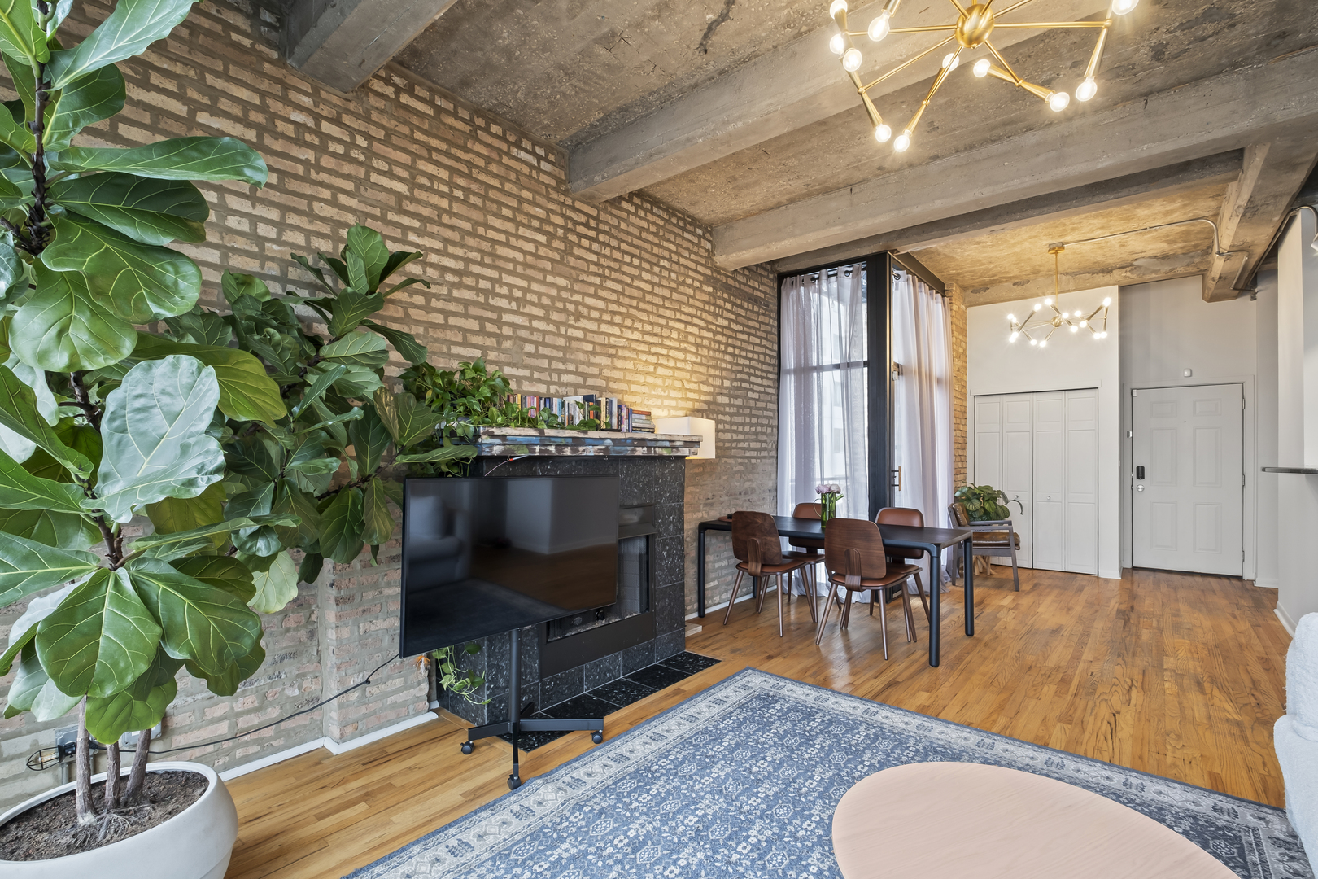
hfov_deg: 100.4
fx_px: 549
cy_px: 440
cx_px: 659
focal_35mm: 15
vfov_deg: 77.3
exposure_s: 1.8
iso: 400
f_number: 8
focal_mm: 10
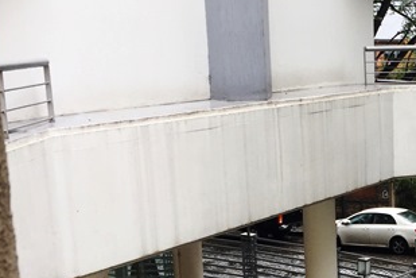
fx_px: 901
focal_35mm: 78
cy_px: 263
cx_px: 419
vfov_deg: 17.2
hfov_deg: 24.7
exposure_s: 1/50
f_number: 2.2
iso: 32
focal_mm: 4.15
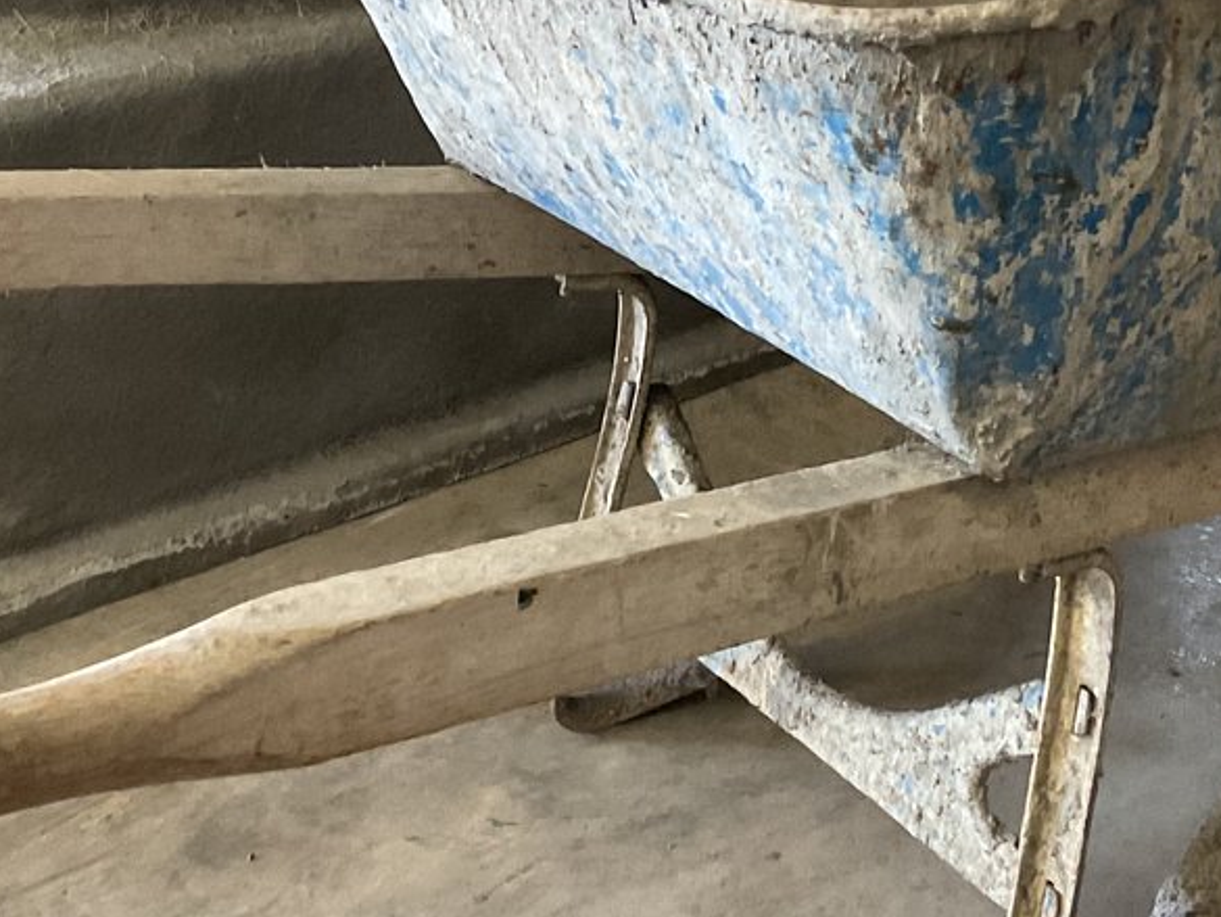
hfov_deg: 25.9
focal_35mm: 75
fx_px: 2646
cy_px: 367
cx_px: 788
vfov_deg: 19.6
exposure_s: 1/40
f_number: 1.8
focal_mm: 3
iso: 320
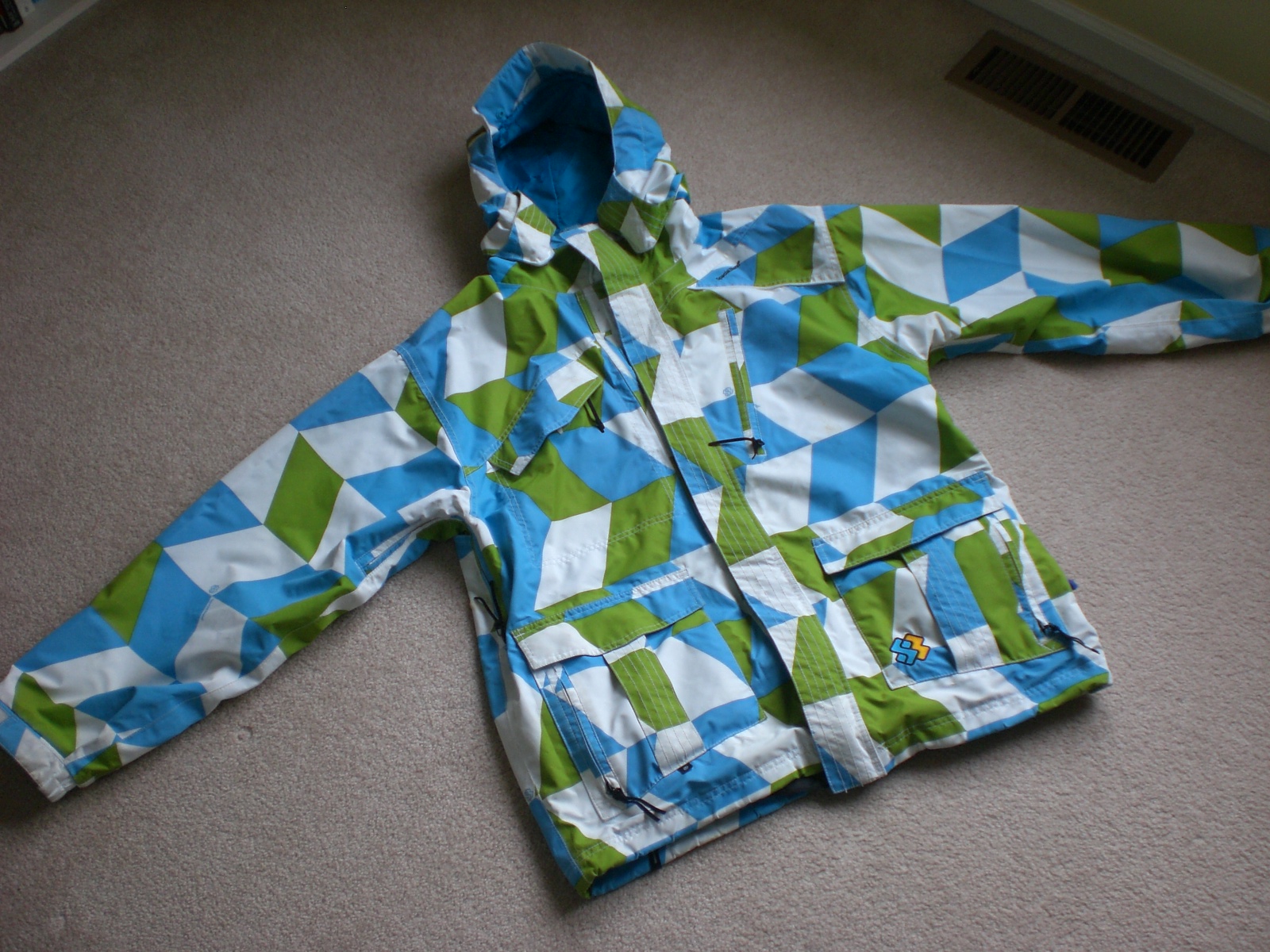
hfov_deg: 49.0
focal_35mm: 38
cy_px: 476
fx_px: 1394
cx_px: 635
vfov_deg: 37.7
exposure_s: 1/80
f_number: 3.1
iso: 100
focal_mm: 6.3
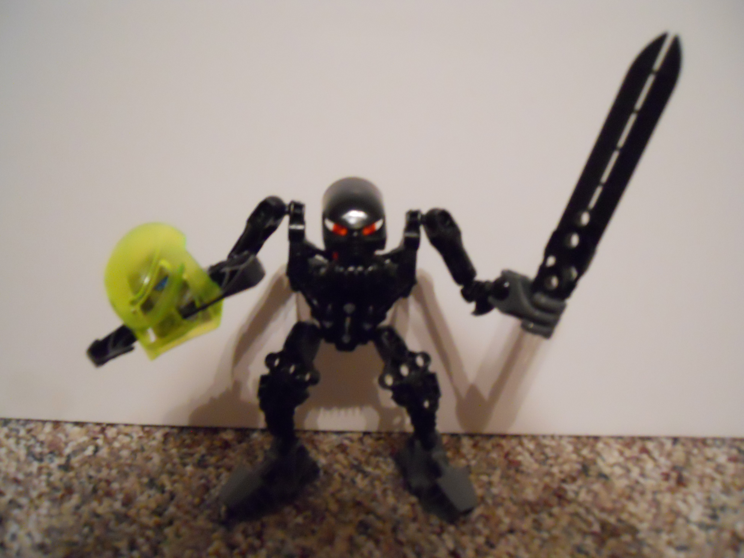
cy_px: 279
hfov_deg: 63.4
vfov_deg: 49.7
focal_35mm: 28
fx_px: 602
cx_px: 372
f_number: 2.7
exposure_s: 1/15
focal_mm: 5
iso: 800
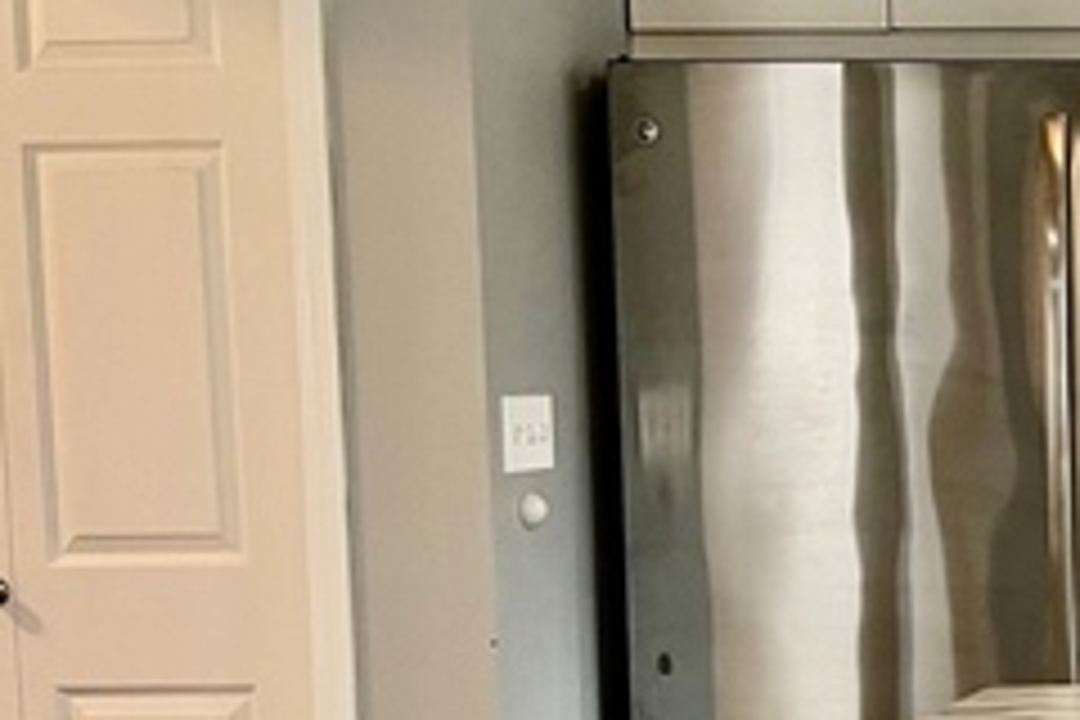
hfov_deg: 19.0
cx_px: 1755
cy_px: 508
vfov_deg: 15.1
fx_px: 2700
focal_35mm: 90
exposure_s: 1/60
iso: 125
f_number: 1.6
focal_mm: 5.1
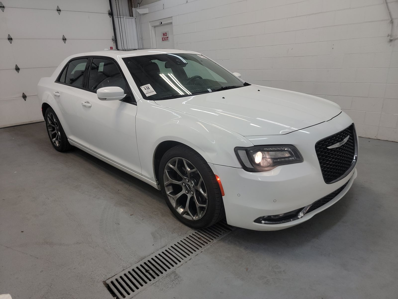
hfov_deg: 71.6
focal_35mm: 24
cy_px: 150
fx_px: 276
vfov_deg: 56.8
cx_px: 199
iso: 56
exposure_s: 1/59
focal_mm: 6.7
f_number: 1.8
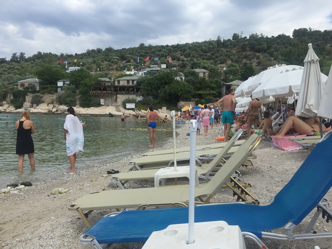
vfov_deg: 48.2
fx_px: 278
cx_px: 166
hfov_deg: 61.7
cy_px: 124
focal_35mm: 29
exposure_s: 1/1799
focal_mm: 4.15
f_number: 2.2
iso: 32
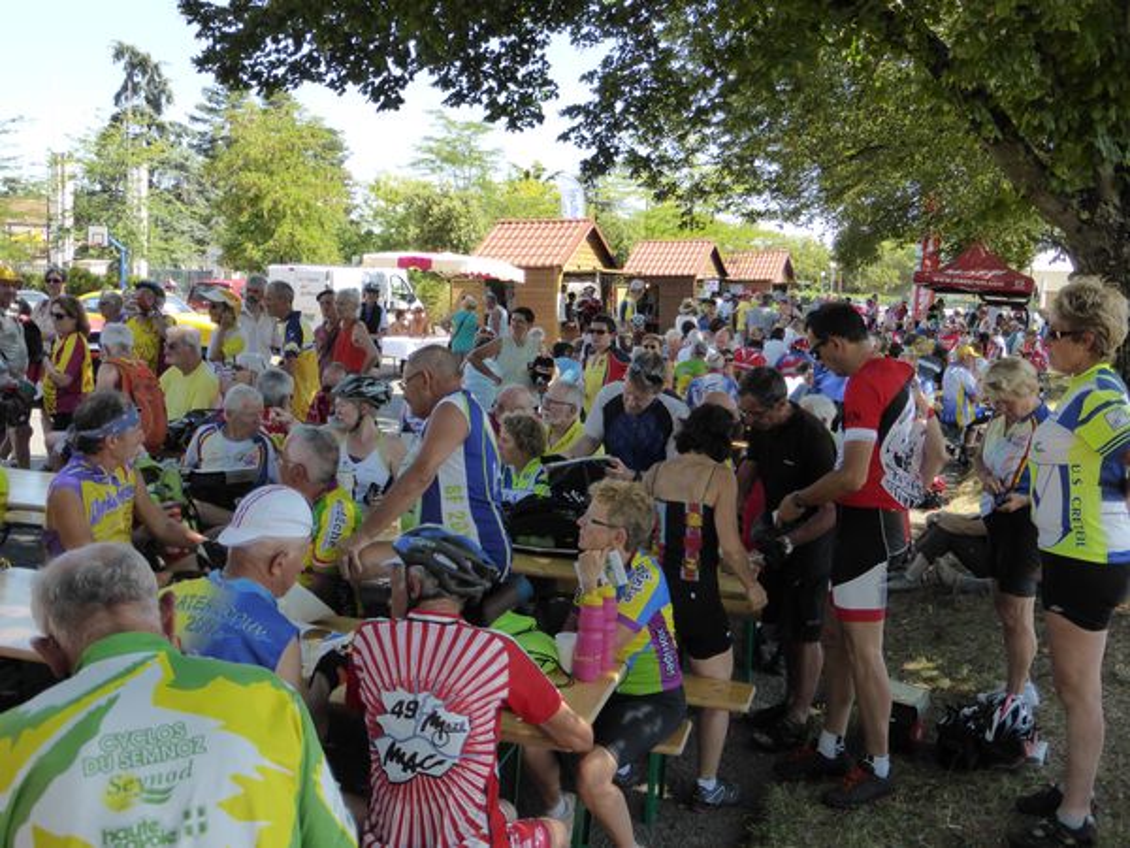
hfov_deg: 52.6
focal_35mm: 35
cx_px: 565
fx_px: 1143
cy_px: 424
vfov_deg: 40.7
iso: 200
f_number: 3.7
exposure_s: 1/320
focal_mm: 6.1
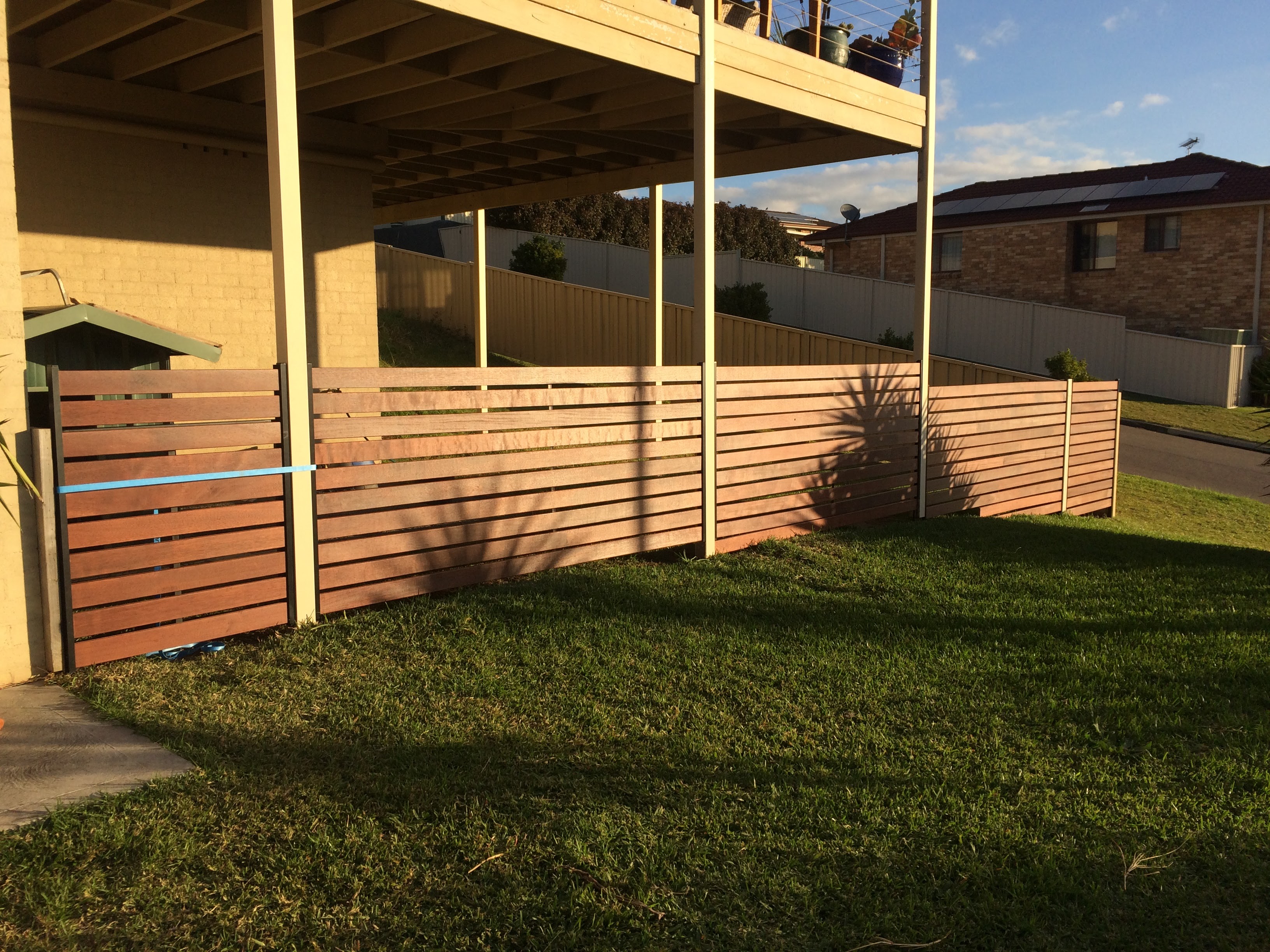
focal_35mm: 29
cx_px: 635
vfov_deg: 48.2
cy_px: 476
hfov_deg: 61.7
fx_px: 1064
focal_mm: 4.15
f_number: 2.2
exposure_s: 1/1414
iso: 32
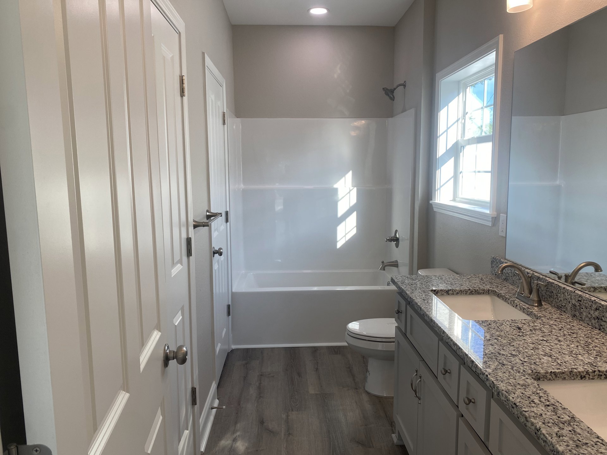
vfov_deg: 53.1
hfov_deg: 67.3
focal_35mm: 26
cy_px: 228
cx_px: 304
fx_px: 456
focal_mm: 4.25
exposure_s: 1/161
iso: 32
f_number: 1.8
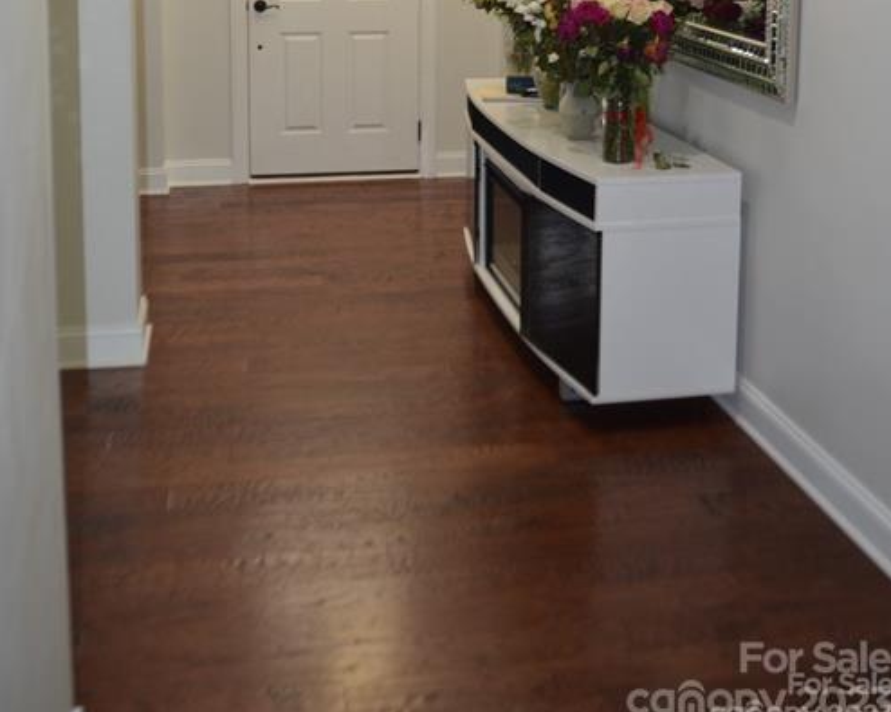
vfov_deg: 29.9
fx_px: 1266
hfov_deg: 38.8
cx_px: 440
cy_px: 54
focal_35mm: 48
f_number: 3.8
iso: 560
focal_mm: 22
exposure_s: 1/60
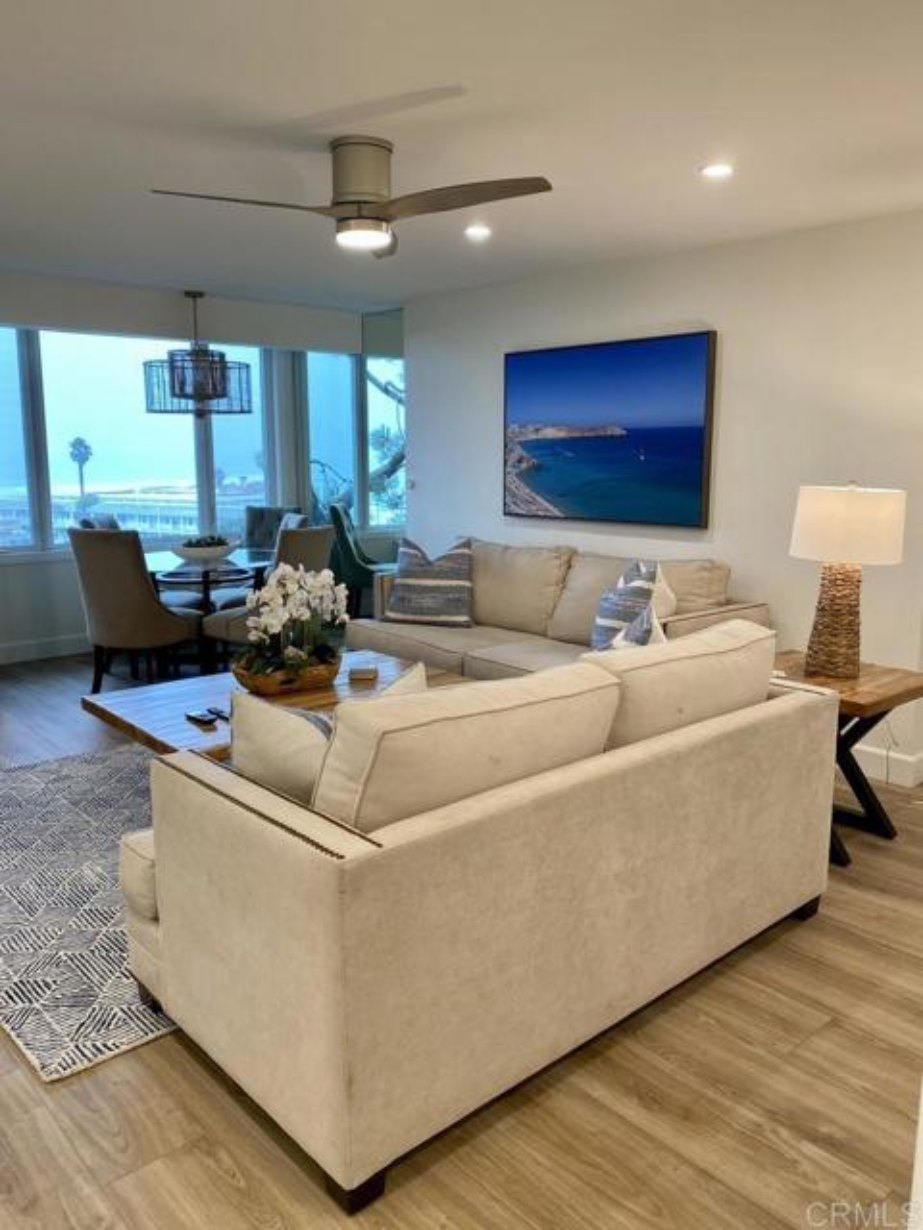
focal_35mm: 26
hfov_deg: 53.1
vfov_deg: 67.3
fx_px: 924
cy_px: 615
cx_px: 462
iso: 64
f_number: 1.8
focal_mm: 4.25
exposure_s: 1/60
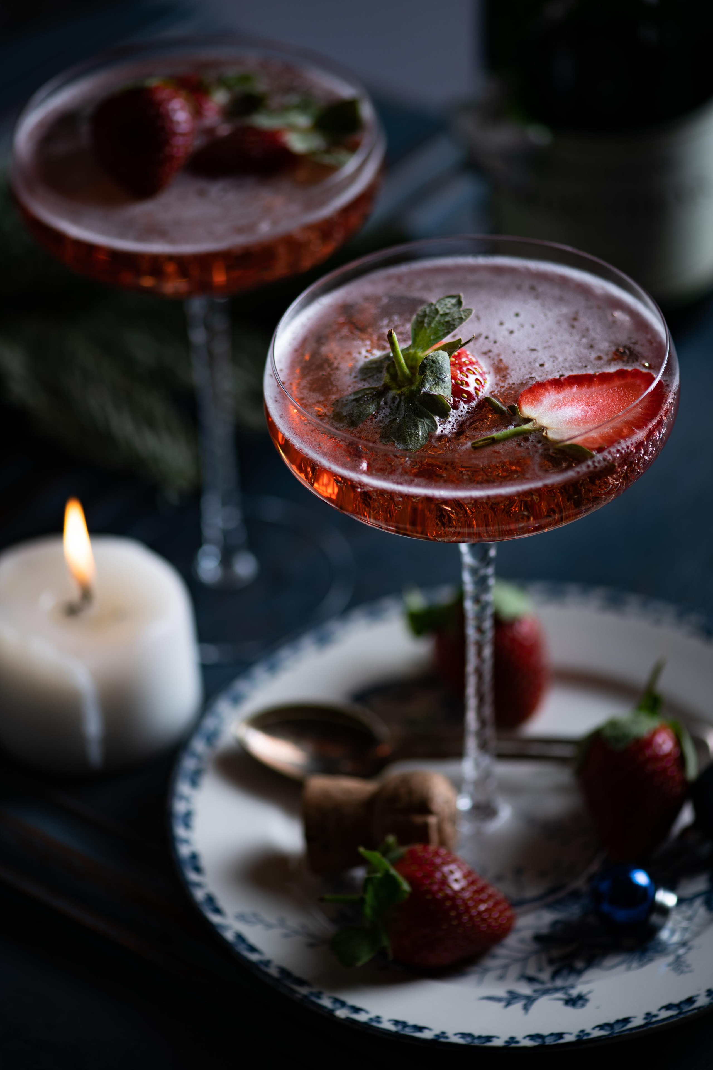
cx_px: 356
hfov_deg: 13.0
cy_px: 535
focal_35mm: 105
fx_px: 3119
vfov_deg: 19.5
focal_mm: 105
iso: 64
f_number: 4.5
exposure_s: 1/250
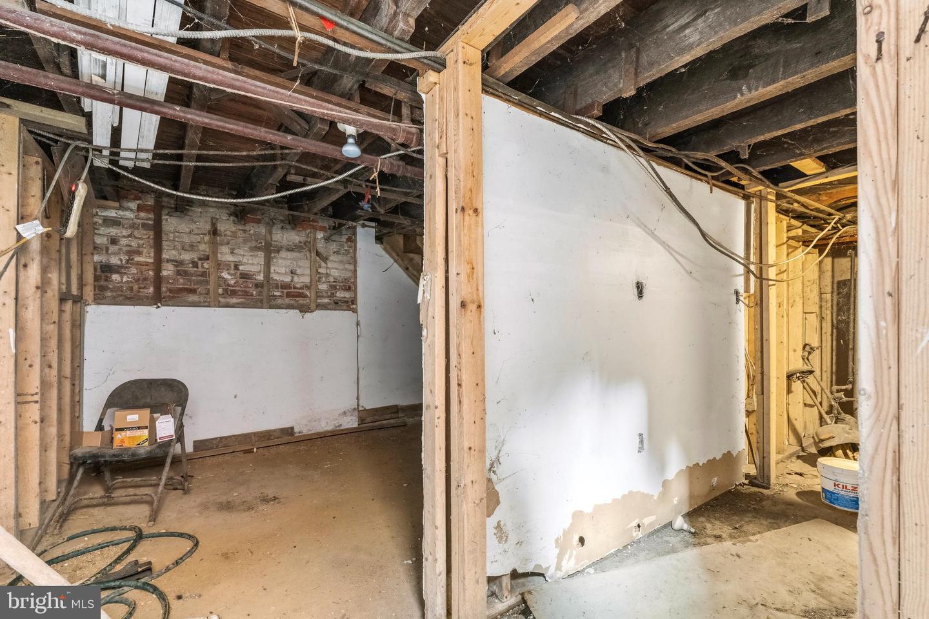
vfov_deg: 73.7
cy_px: 310
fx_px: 413
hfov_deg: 96.7
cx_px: 464
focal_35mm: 16
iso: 6400
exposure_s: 1/20
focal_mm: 16
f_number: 7.1
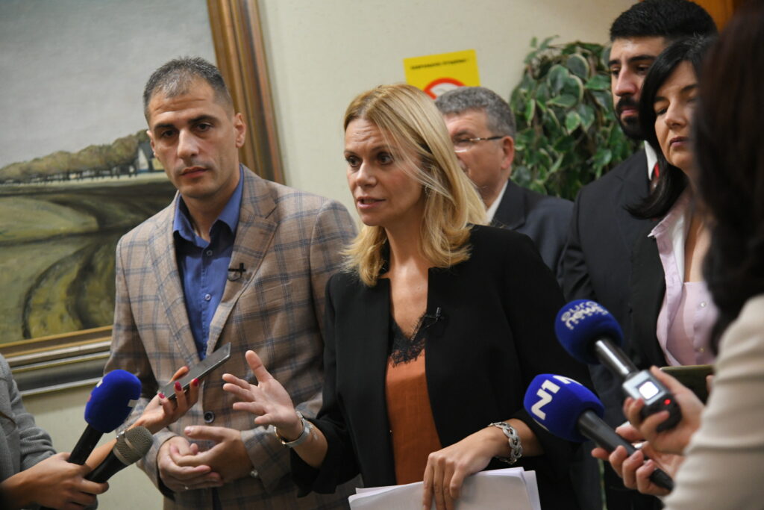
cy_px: 255
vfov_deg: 14.9
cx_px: 382
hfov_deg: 22.1
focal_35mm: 92
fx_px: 1953
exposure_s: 1/160
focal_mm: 92
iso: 3200
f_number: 4
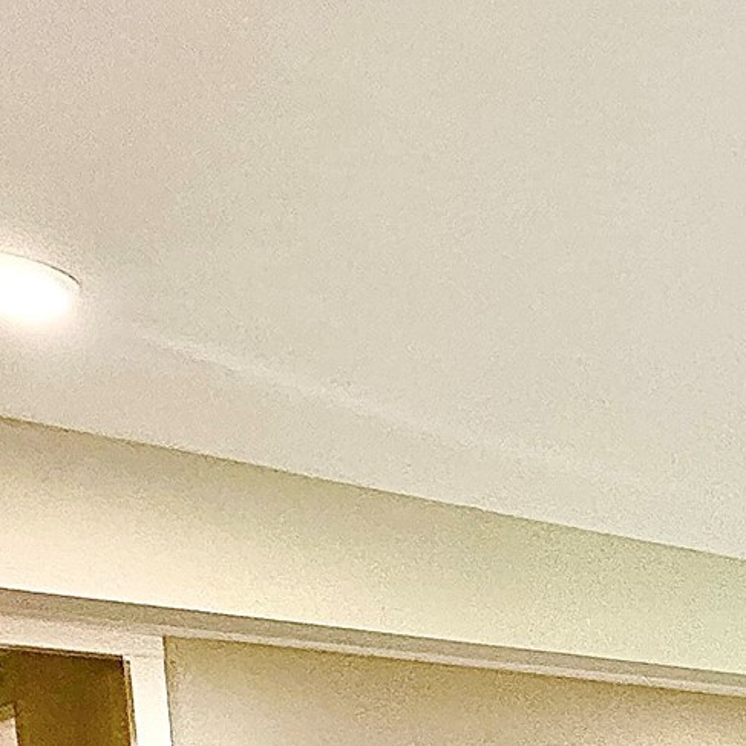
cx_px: 1016
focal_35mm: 52
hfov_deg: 26.7
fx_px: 1268
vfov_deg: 26.5
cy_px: 1025
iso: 160
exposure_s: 1/120
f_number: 2.2
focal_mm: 2.22
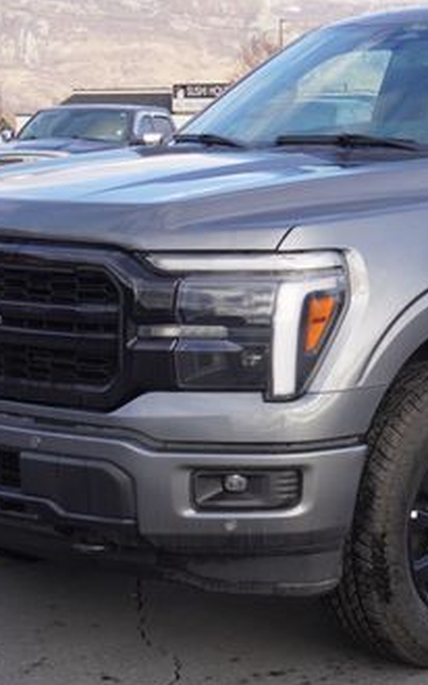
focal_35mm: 86
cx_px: 436
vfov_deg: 24.1
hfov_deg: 14.9
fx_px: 1606
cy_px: 357
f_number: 6.3
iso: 100
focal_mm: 29
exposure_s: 1/80
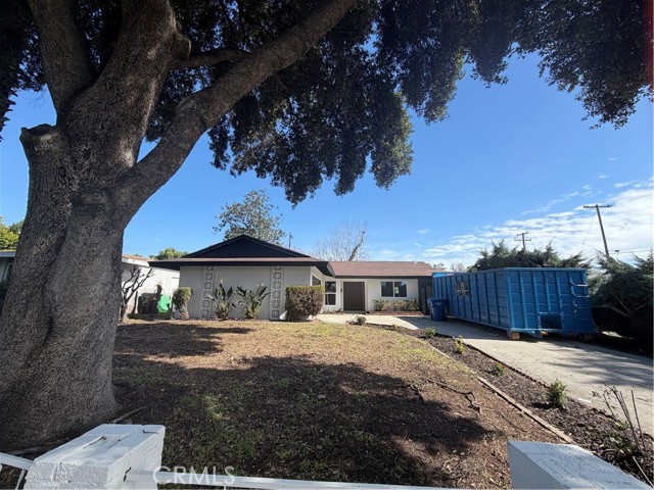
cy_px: 245
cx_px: 327
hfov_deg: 102.1
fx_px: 265
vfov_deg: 85.7
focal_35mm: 14
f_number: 2.2
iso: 32
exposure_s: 1/770
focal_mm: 2.22
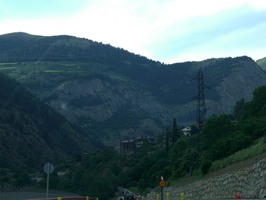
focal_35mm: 78
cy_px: 100
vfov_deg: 18.9
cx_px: 133
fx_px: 600
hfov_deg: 25.0
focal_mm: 16.3
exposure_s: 1/250
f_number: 4.3
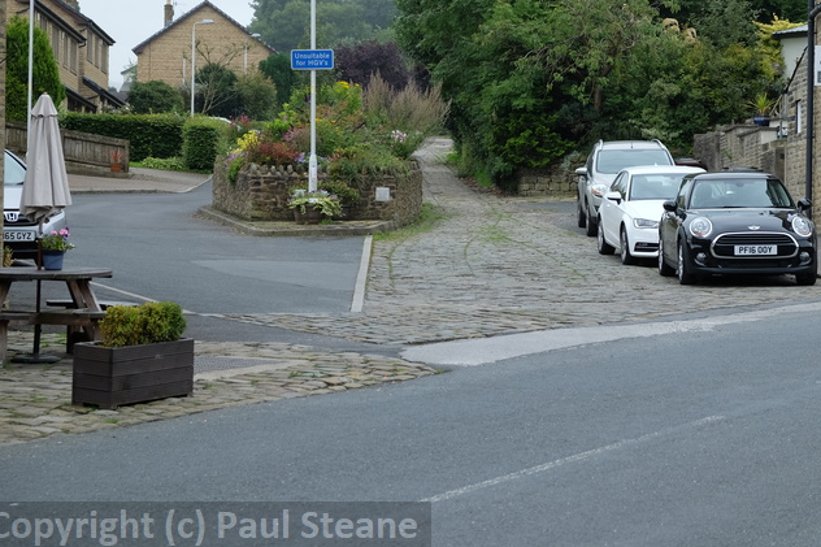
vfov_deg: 13.2
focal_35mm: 104
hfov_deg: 19.6
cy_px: 217
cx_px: 492
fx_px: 2371
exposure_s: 1/150
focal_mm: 55
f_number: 5
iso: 200
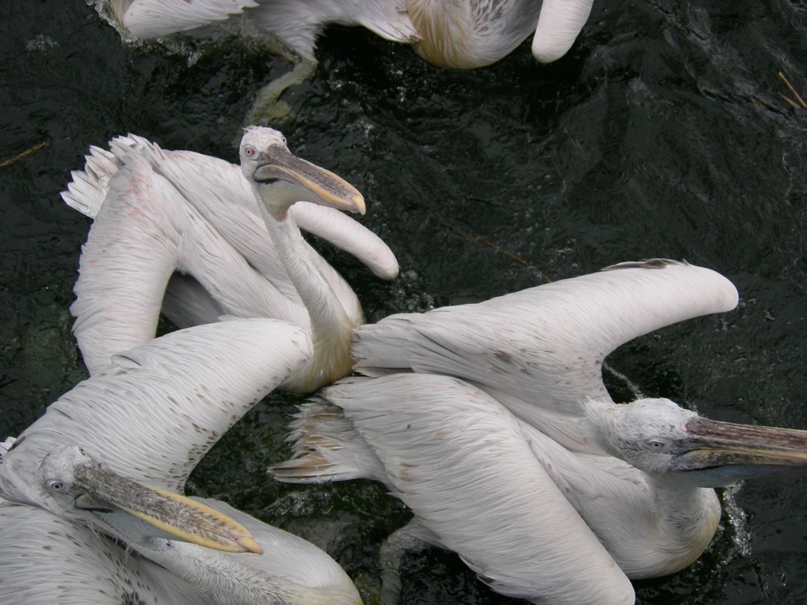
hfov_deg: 49.0
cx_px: 404
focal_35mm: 38
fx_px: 886
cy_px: 302
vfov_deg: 37.7
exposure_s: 1/550
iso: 64
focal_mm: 8
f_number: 2.8
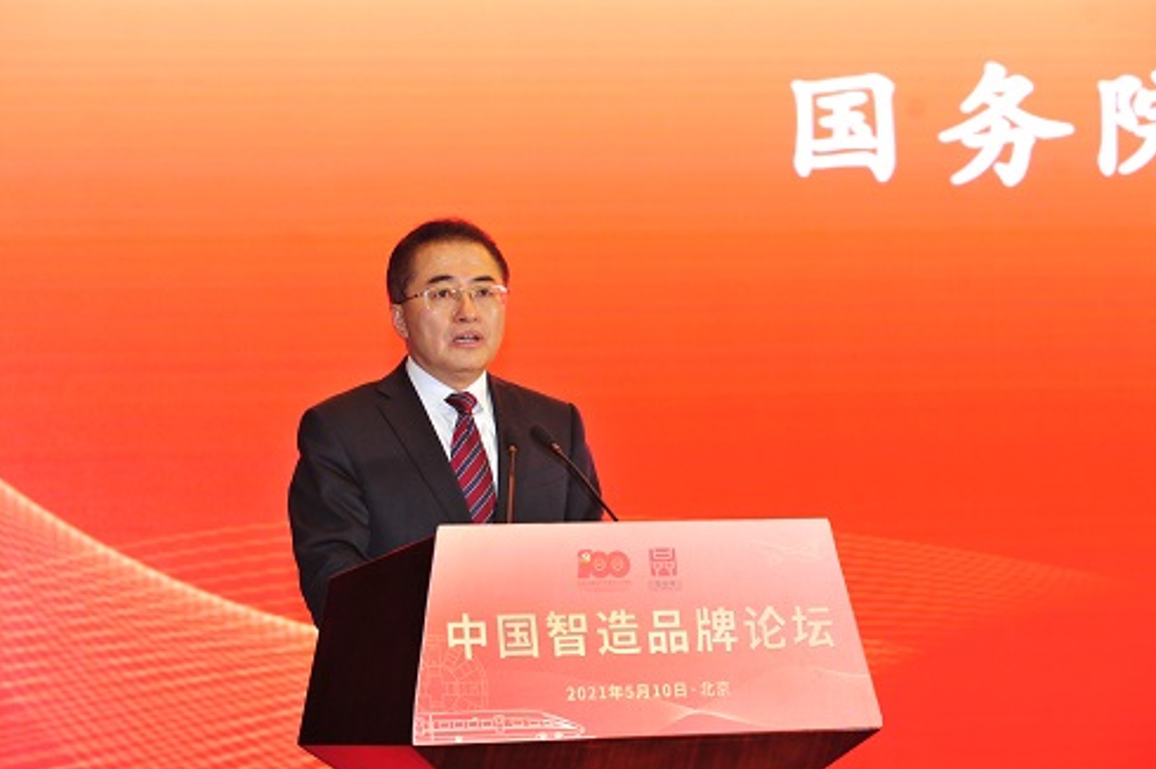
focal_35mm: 125
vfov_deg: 11.0
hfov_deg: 16.4
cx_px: 552
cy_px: 389
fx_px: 4011
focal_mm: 102
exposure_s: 1/160
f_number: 4.5
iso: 1250
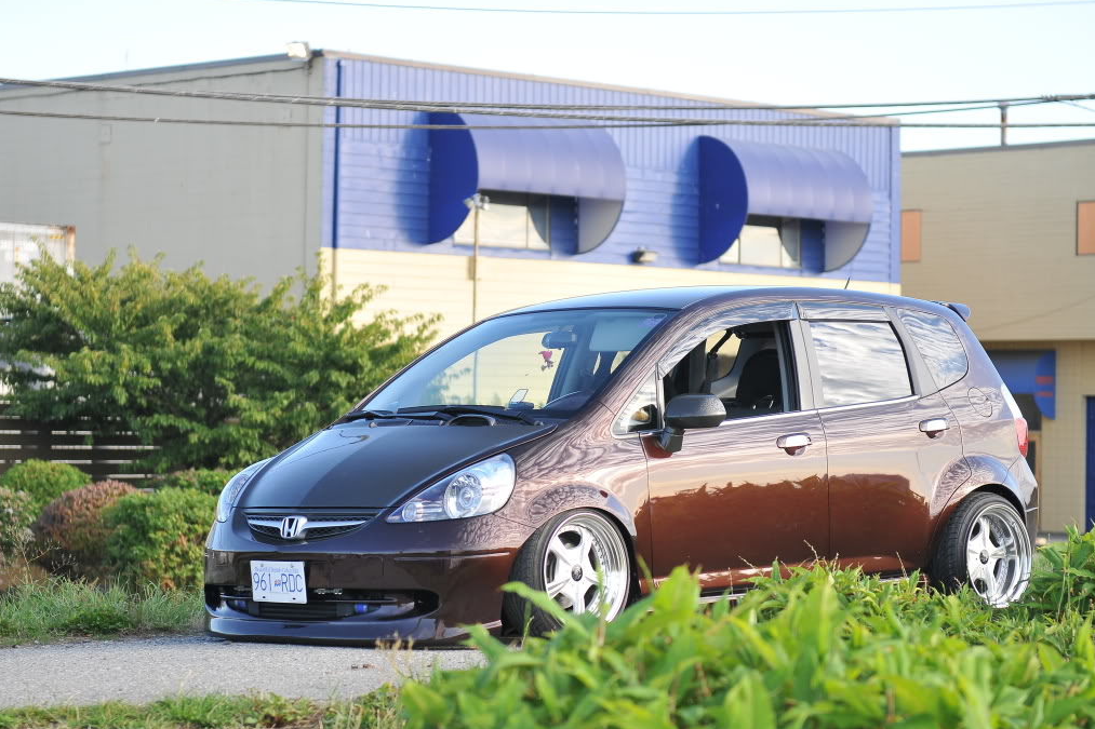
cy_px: 364
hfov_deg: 19.3
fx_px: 3223
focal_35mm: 106
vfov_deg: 12.9
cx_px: 551
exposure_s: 1/800
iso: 400
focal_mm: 70
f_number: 2.8
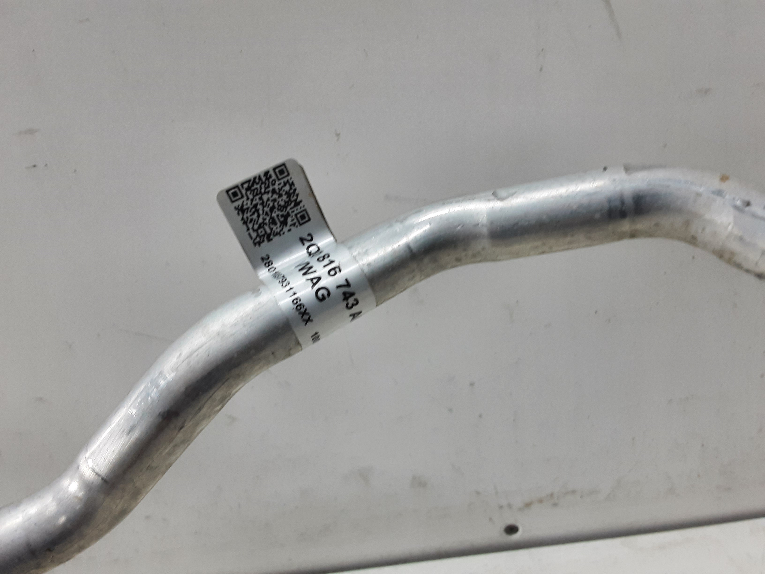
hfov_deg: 65.3
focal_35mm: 27
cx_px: 382
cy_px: 287
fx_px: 597
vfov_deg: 51.4
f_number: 1.9
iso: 80
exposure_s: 1/50
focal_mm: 2.91
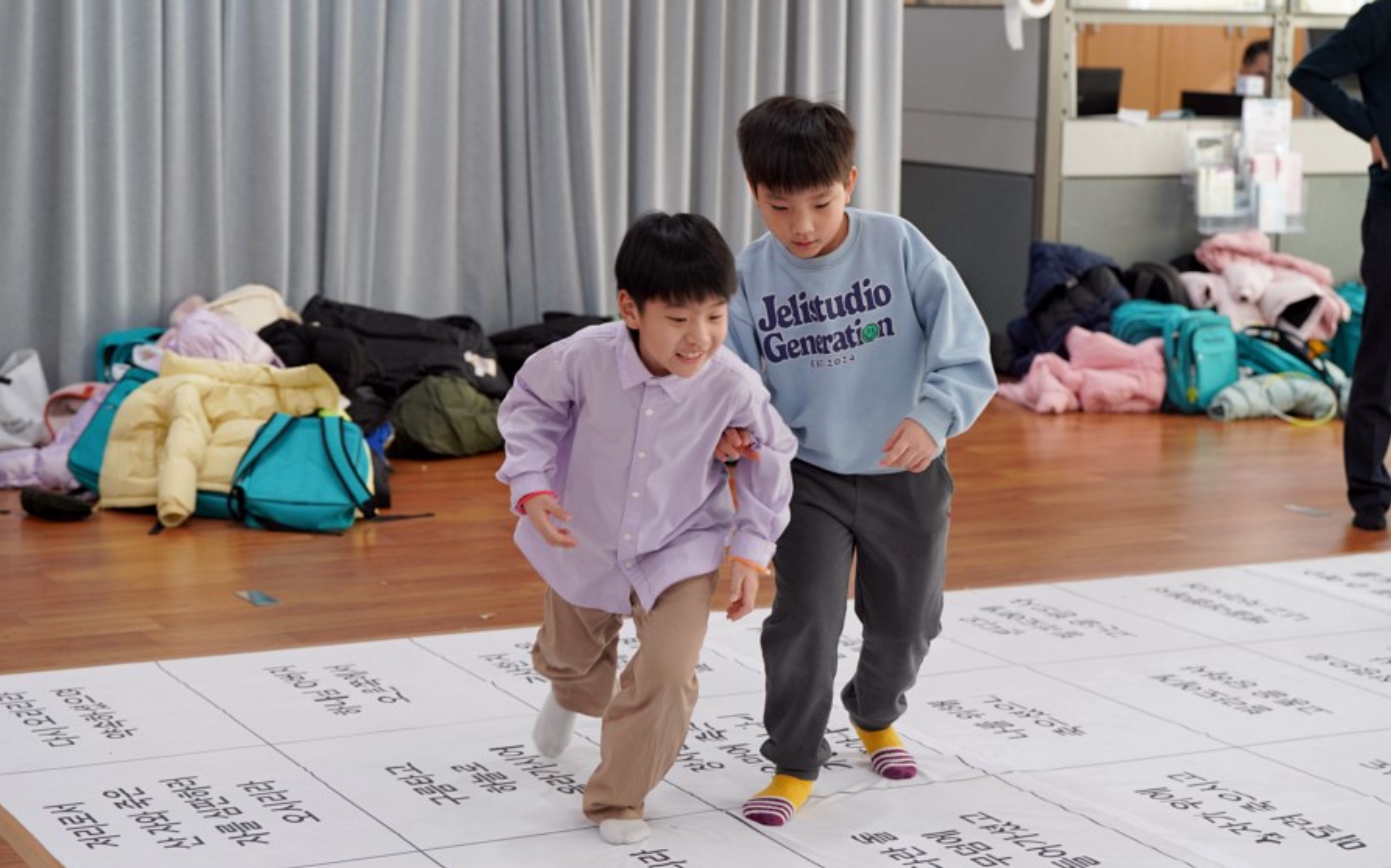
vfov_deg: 18.1
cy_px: 407
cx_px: 696
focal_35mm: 72
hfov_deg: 28.6
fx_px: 2729
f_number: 4
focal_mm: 70
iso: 1000
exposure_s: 1/160
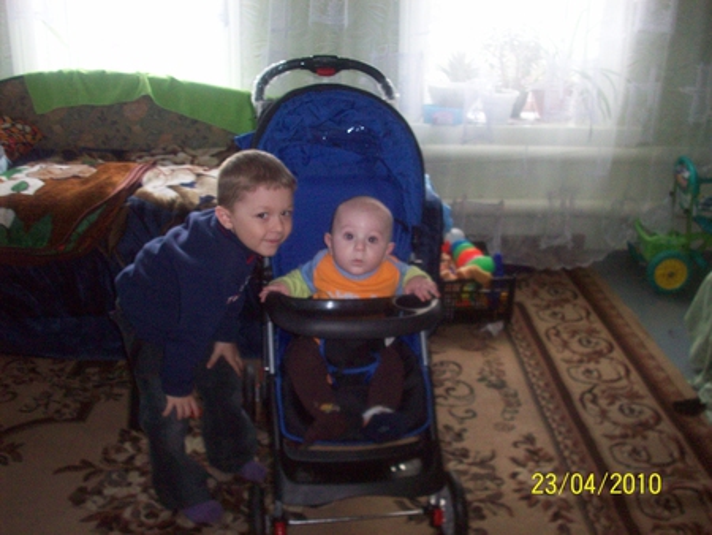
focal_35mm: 37
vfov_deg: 38.7
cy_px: 268
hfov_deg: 50.1
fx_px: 761
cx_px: 356
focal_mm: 6.2
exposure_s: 1/64
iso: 200
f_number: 2.8
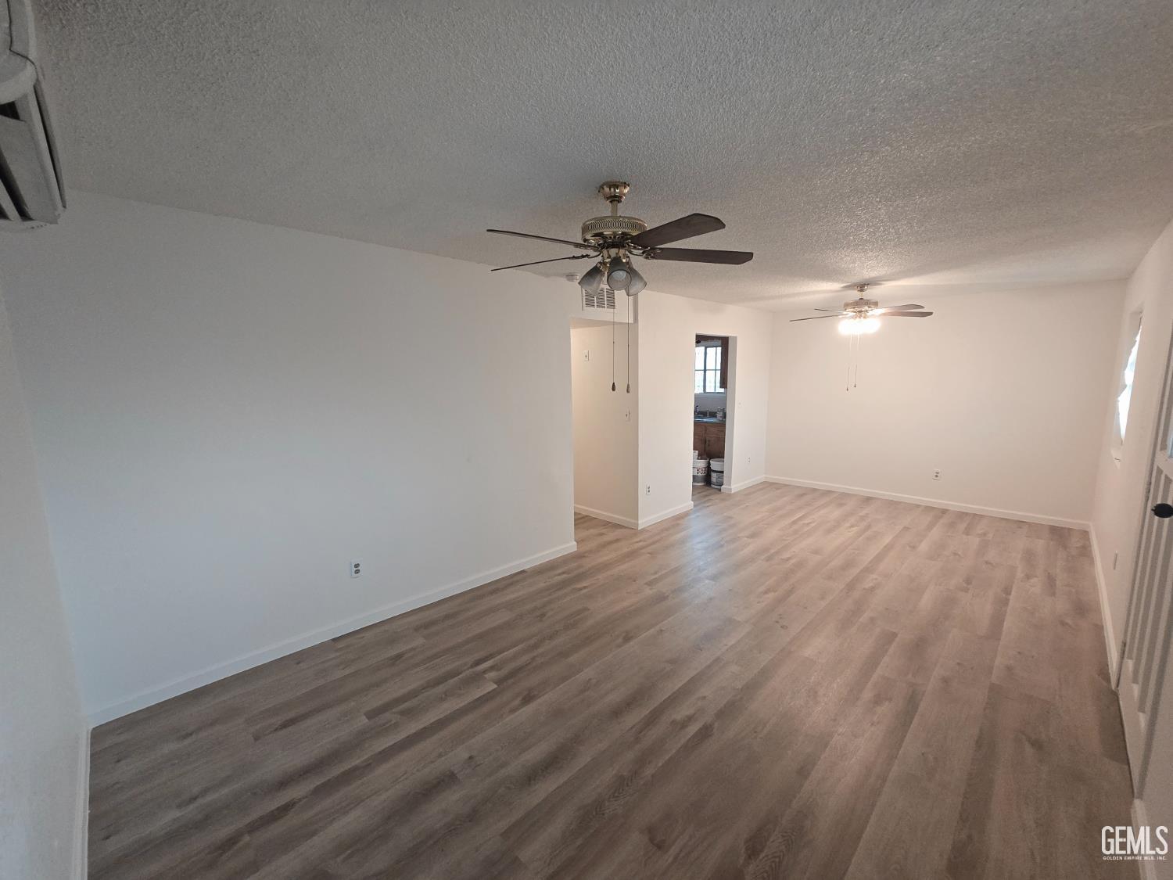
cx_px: 586
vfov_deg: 89.9
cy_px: 440
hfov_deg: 106.2
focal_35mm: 13
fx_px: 441
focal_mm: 2.2
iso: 400
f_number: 2.2
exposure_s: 1/60
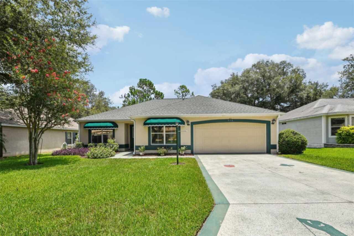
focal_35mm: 16
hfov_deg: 96.8
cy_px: 118
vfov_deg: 73.7
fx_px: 157
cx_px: 177
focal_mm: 16
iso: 400
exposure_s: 1/800
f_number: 8
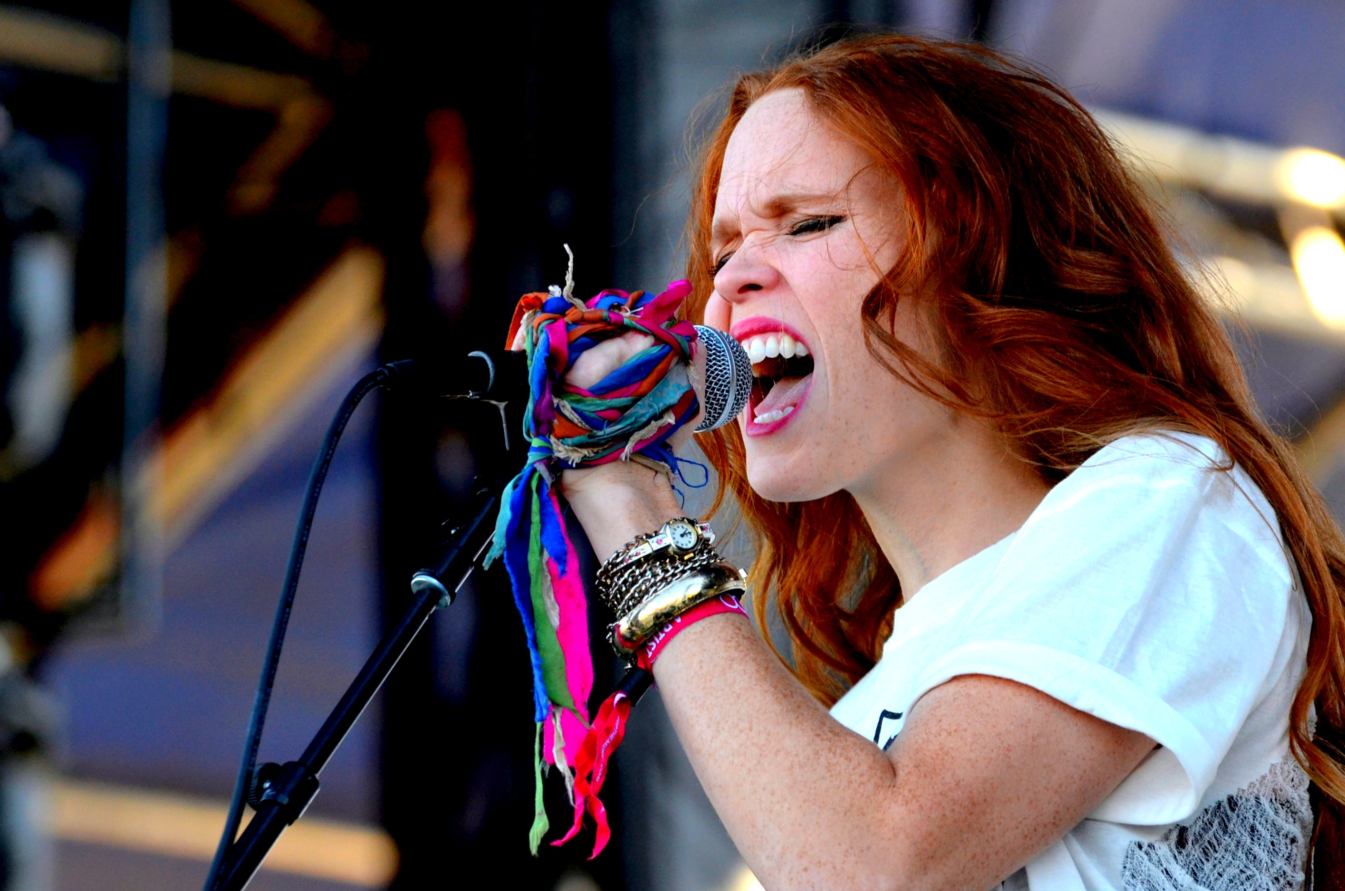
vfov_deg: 4.1
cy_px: 526
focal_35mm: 333
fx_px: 12417
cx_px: 781
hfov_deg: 6.2
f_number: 5
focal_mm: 170
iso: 800
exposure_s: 1/640
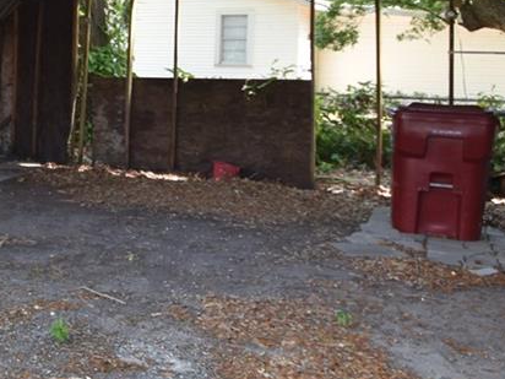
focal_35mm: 56
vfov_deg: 25.6
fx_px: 817
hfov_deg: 26.9
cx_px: -206
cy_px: 70
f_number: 6.3
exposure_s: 1/160
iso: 400
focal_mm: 10
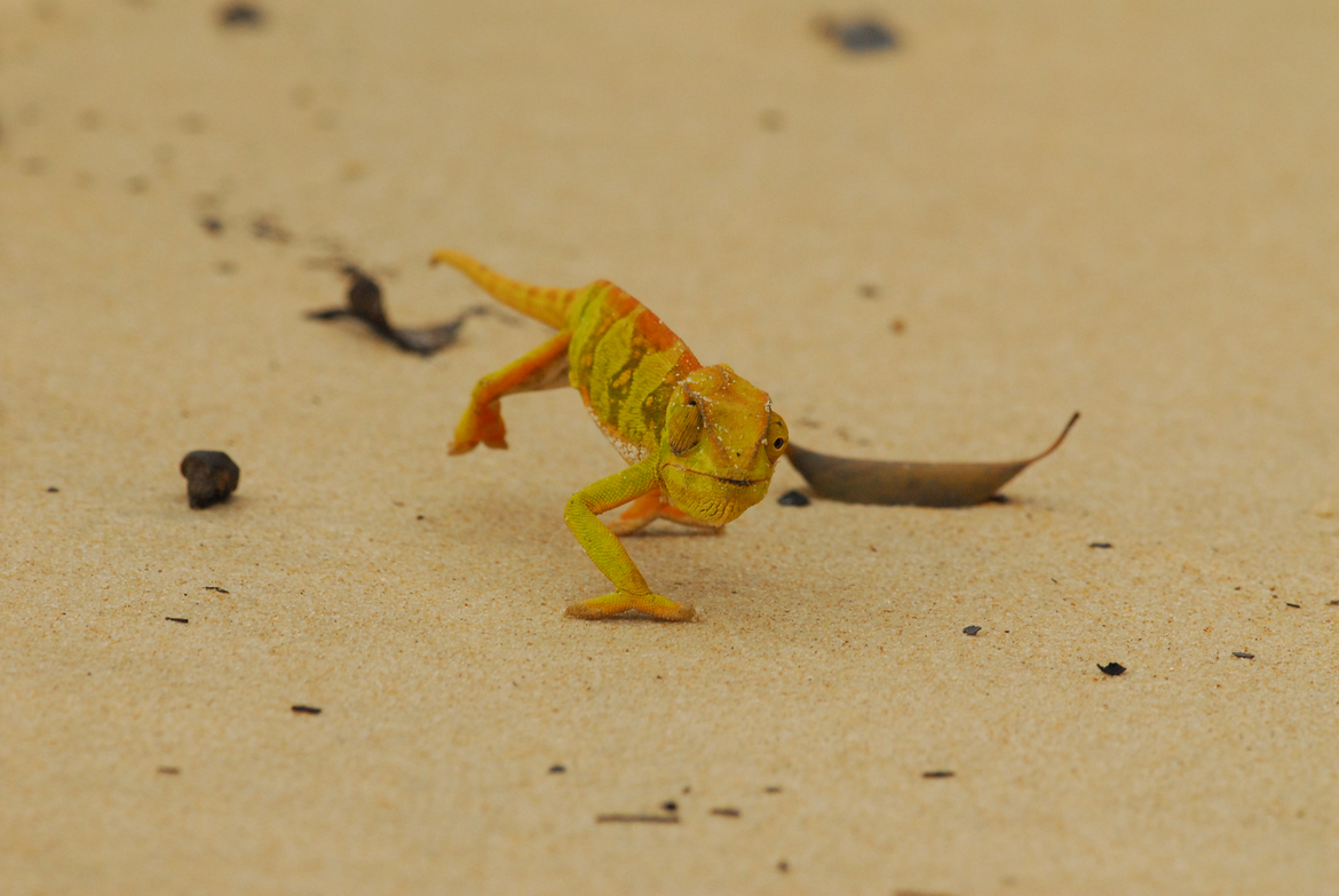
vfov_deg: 3.1
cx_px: 670
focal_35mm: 450
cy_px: 448
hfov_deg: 4.6
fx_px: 16756
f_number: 10
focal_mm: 300
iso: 800
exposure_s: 1/640
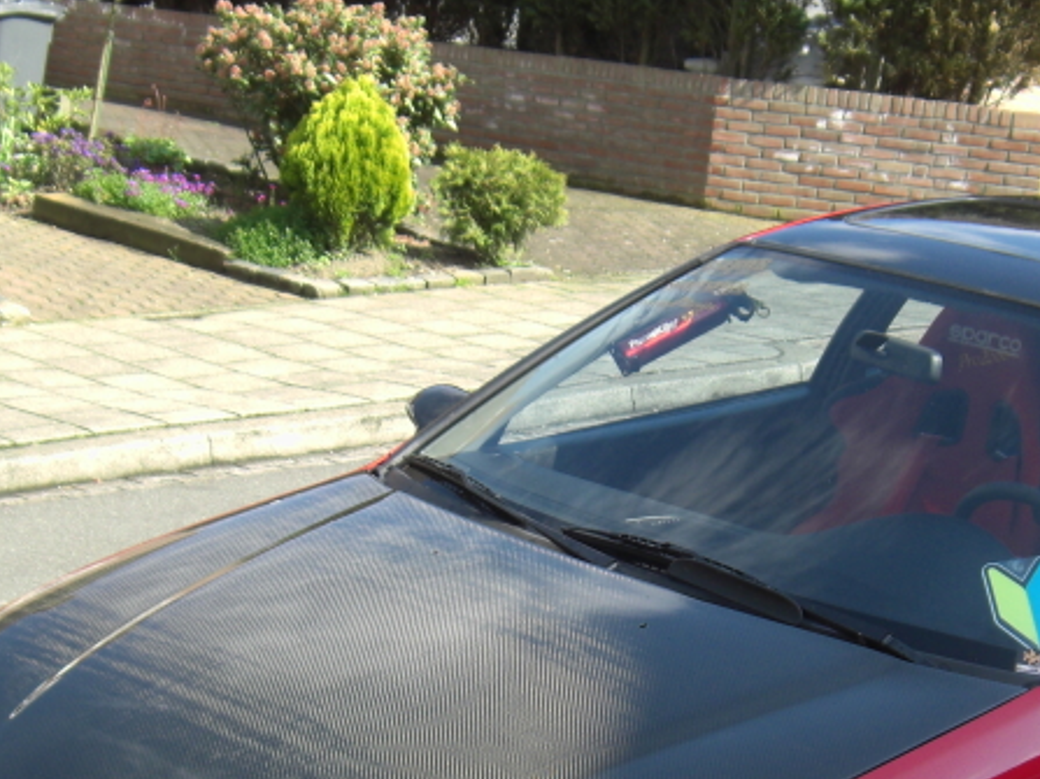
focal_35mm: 87
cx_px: 670
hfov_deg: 22.4
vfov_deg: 16.9
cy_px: 584
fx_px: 2613
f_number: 2.8
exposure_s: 1/400
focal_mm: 7.9
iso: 80
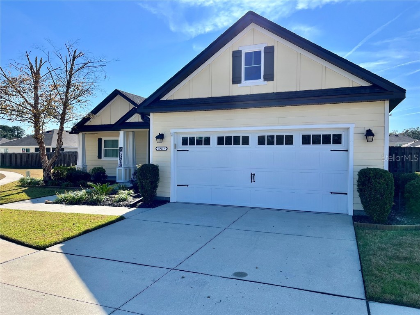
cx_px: 210
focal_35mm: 26
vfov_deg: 53.1
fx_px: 315
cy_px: 158
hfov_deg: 67.3
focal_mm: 5.1
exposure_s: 1/3311
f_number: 1.6
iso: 50
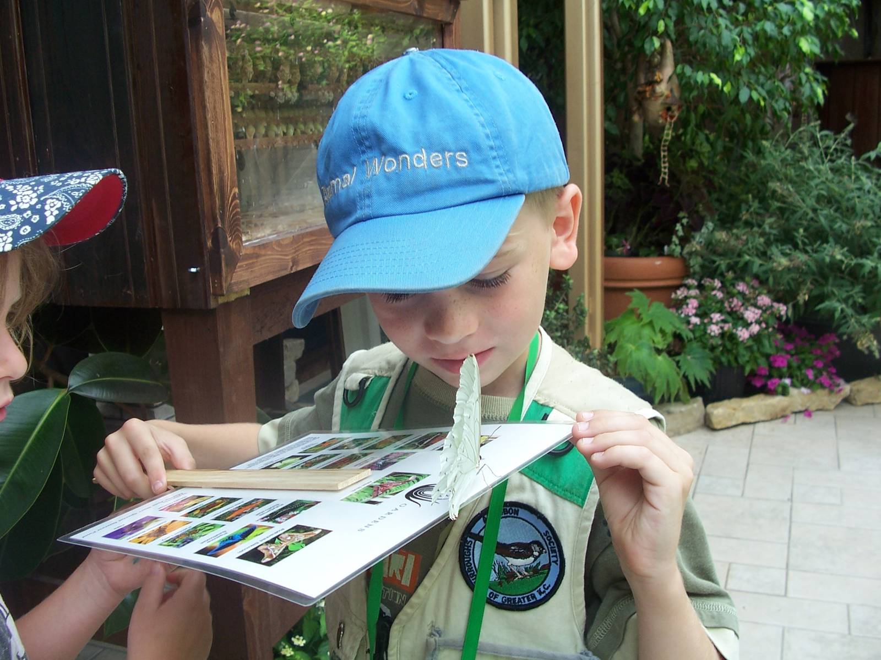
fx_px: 891
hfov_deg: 52.6
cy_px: 330
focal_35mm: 35
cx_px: 440
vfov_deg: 40.7
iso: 80
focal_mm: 6
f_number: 2.8
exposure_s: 1/90
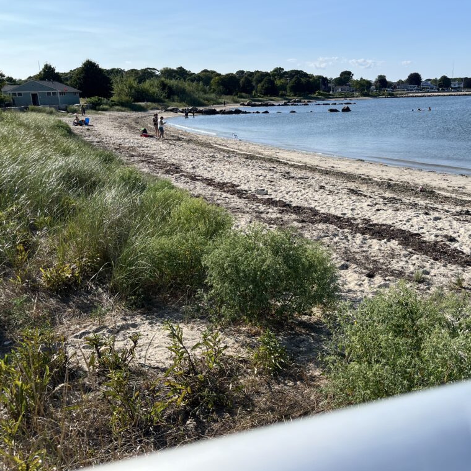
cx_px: 277
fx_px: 477
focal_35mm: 31
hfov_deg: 52.3
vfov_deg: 52.5
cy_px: 236
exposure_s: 1/3521
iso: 50
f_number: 1.6
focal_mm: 5.1
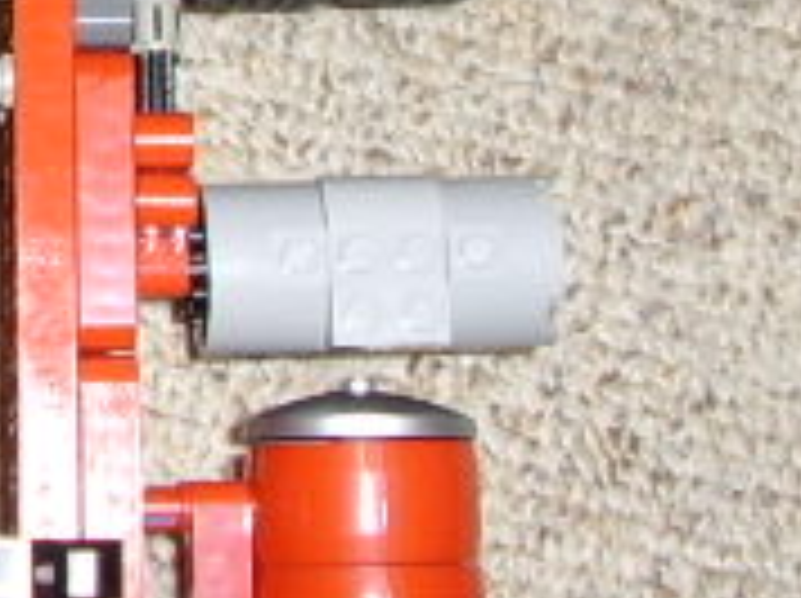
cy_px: -265
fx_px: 2496
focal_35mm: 108
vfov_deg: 13.0
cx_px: -117
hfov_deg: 17.5
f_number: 2.9
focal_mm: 5.8
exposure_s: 1/30
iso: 141
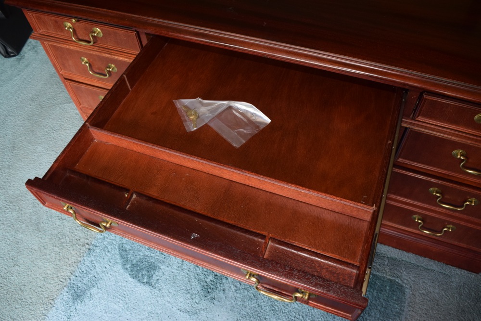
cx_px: 240
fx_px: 401
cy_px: 160
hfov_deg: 61.9
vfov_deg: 43.6
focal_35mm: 30
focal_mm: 20
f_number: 5.6
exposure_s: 1/100
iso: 800
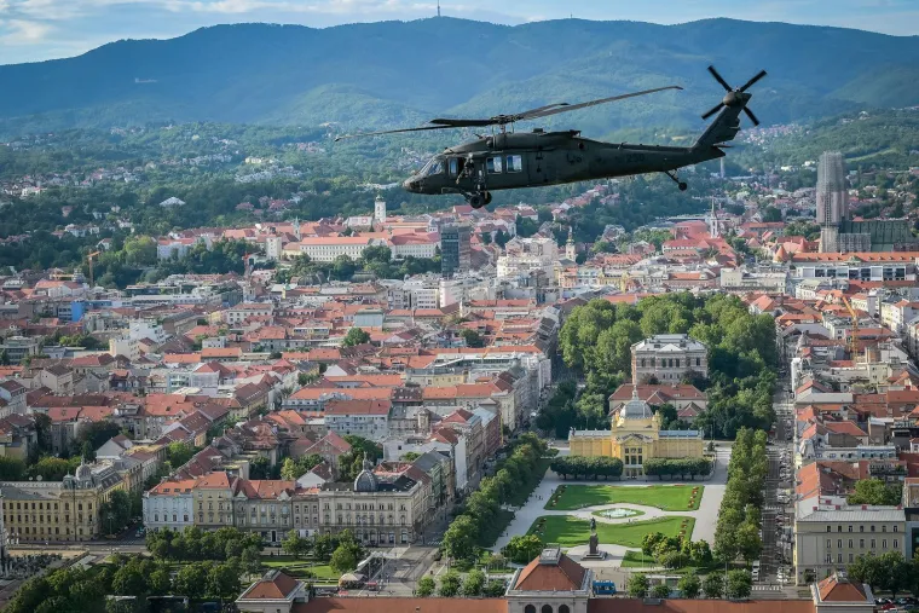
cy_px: 306
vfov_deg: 23.0
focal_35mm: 59
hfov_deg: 33.9
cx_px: 460
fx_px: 1506
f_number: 9
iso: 400
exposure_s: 1/1250
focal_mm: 59
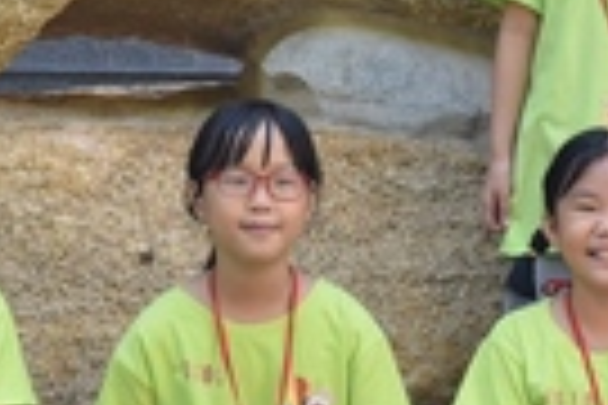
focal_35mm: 231
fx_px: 3901
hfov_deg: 8.9
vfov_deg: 5.9
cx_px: 387
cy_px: -230
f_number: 5.6
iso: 250
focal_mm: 48
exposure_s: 1/125
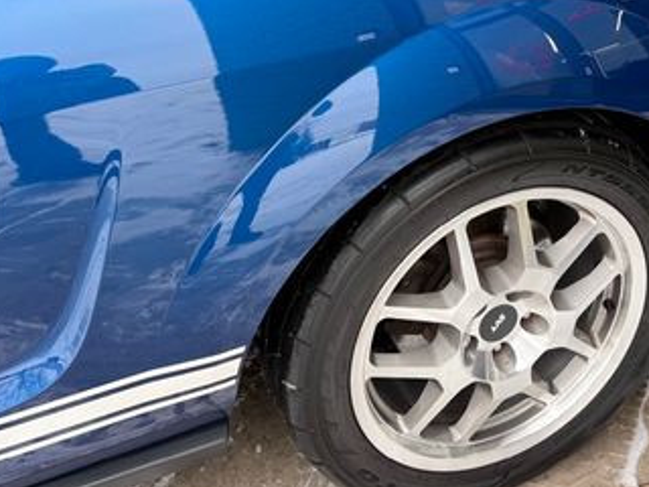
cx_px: 412
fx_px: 900
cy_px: 14
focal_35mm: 48
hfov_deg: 39.4
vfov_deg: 28.6
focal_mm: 6.76
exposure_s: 1/302
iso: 100
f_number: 1.78
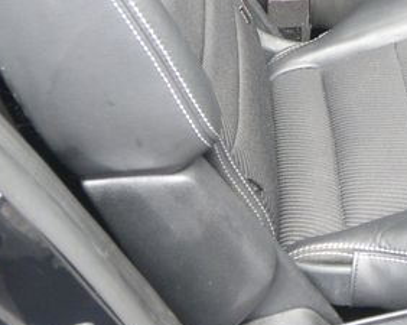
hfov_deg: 18.0
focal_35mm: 99
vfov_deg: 14.9
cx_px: 543
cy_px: -84
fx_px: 1191
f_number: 3.5
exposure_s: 1/100
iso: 400
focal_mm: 11
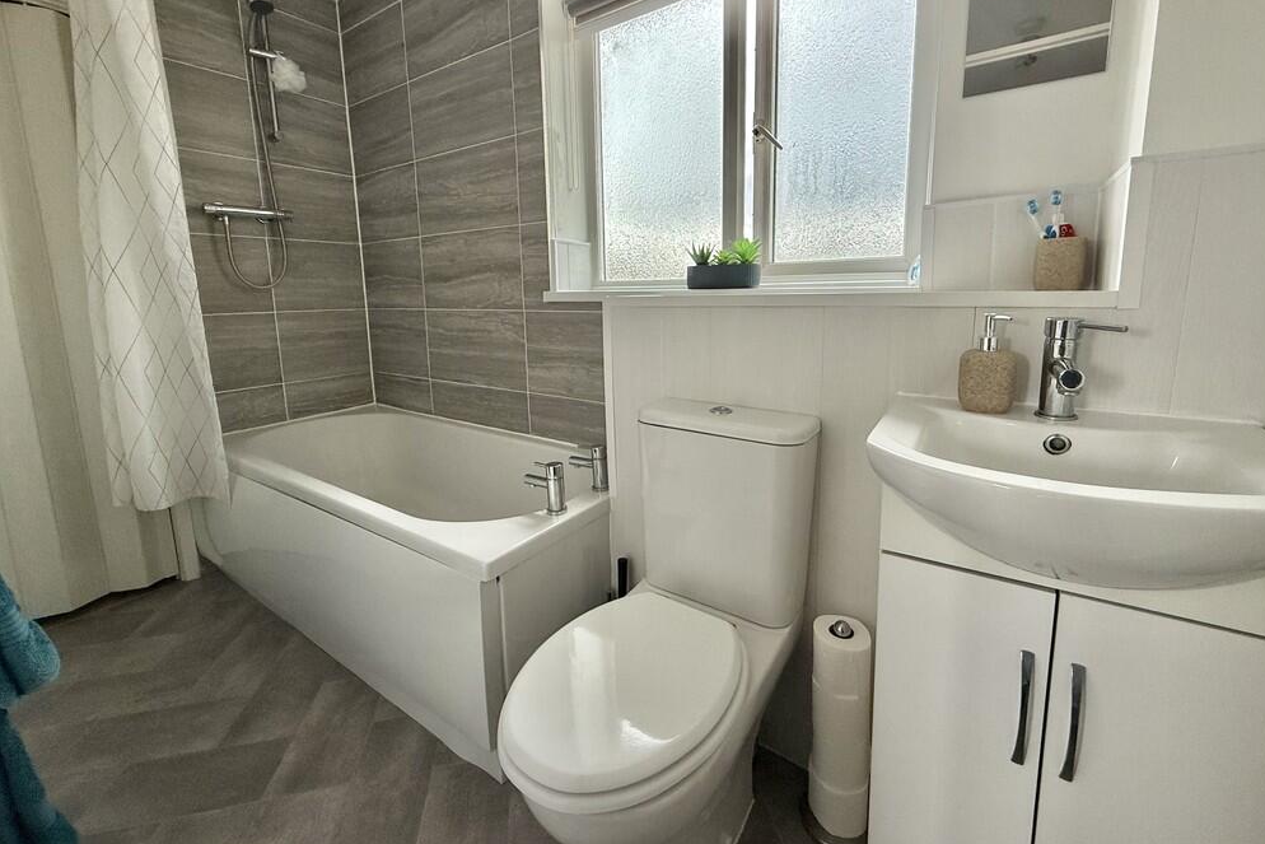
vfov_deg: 77.0
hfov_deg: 100.4
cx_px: 650
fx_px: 527
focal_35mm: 15
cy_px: 367
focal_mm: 2.22
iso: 125
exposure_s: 1/99
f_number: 2.2
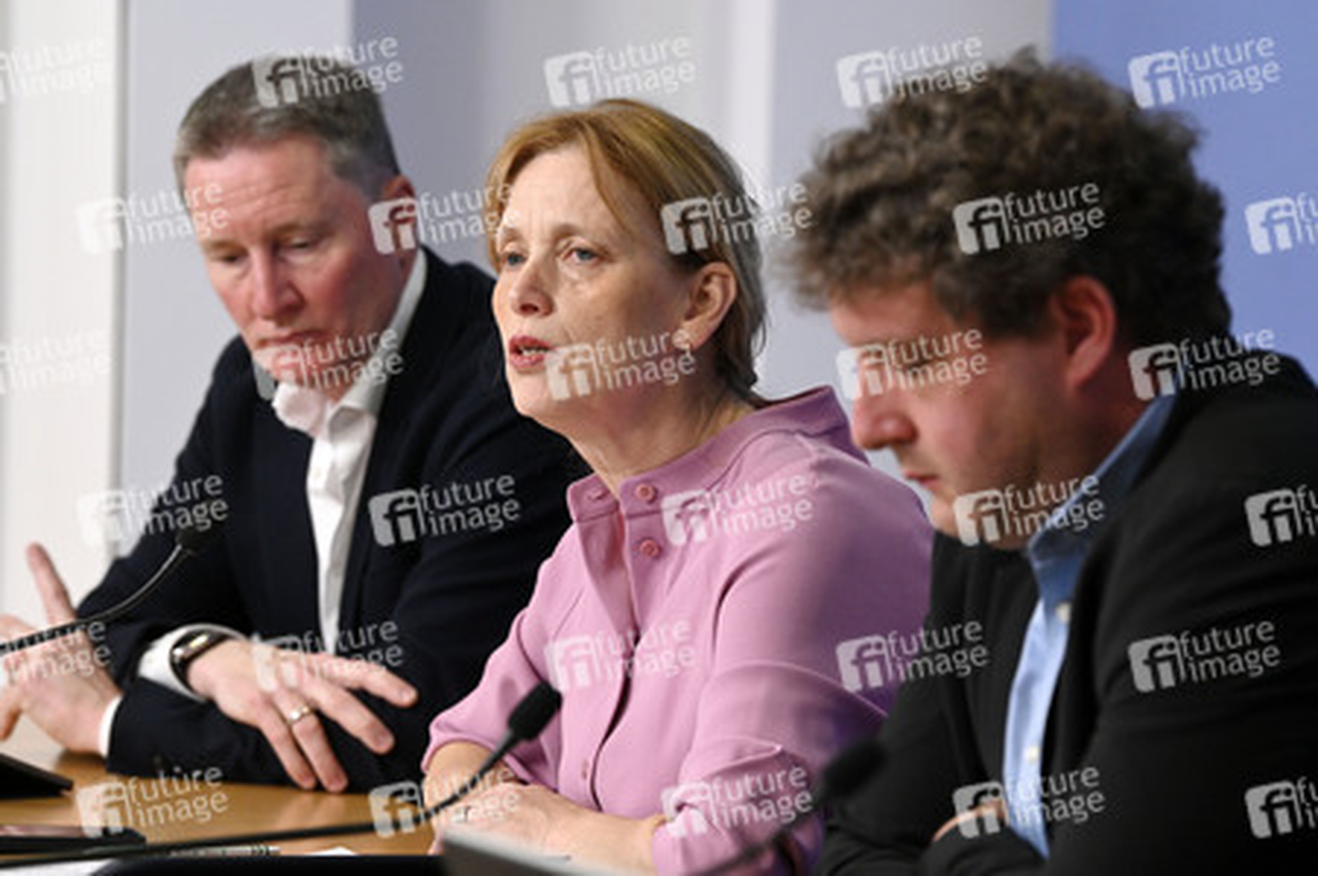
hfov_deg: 10.3
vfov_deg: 6.9
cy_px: 438
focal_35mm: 200
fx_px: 7317
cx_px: 659
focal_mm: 200
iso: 4000
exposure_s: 1/800
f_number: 5.6
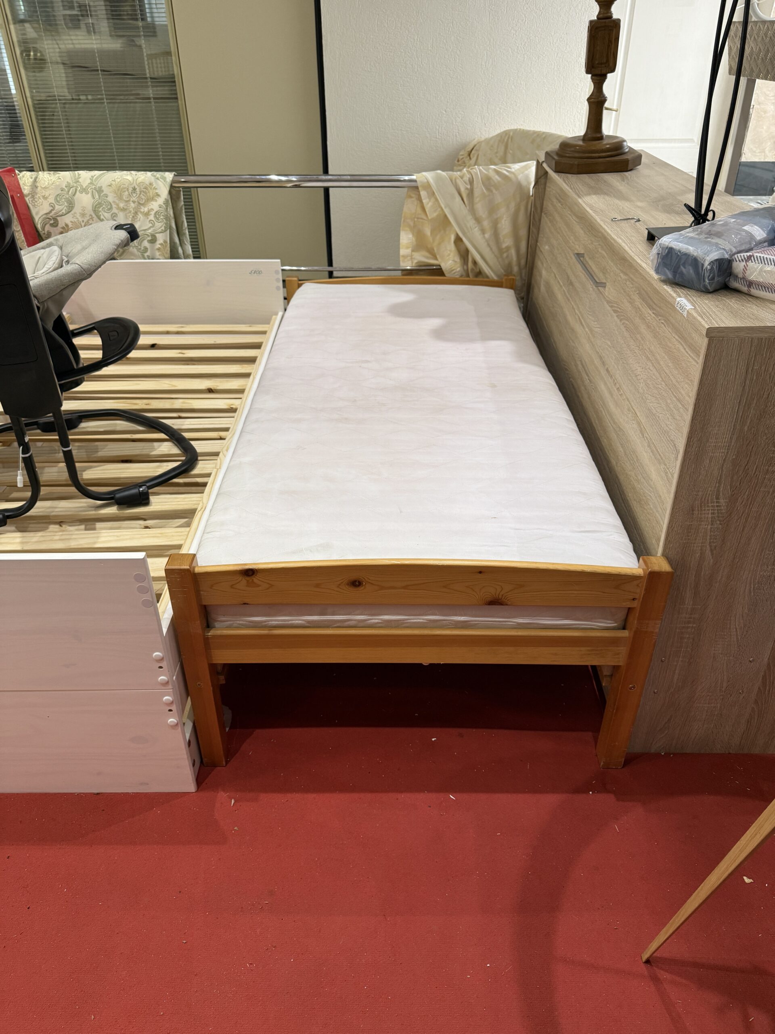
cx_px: 388
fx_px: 716
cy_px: 517
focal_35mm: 24
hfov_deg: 56.8
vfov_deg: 71.6
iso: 200
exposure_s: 1/100
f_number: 1.78
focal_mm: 6.76
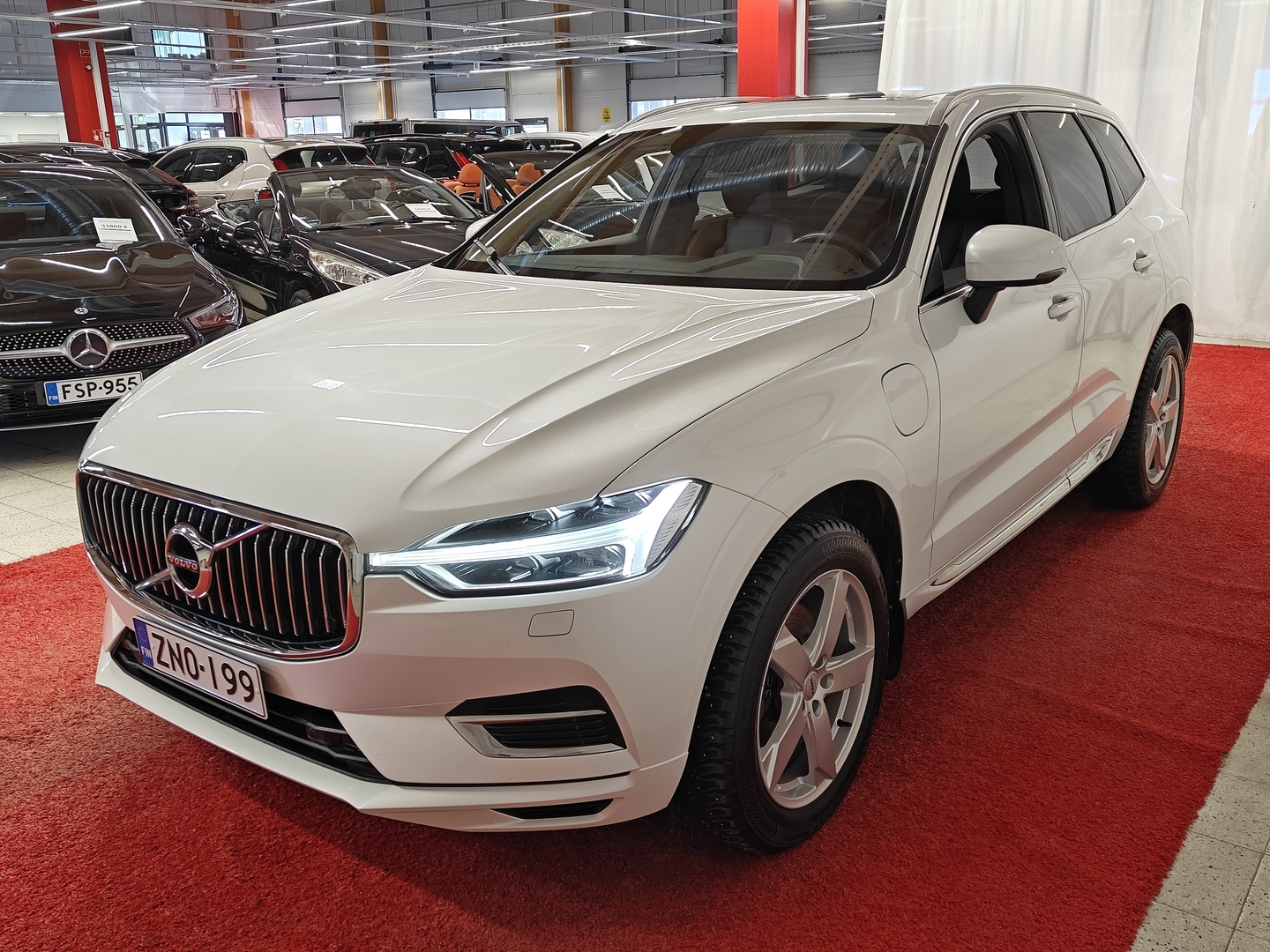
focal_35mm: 31
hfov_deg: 58.4
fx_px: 1137
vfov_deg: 45.4
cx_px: 635
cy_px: 476
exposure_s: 1/92
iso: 64
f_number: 1.8
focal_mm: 5.59
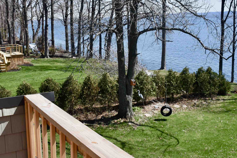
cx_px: 102
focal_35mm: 44
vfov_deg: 30.1
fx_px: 290
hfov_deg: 44.4
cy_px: 41
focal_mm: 18
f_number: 9
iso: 200
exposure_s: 1/320
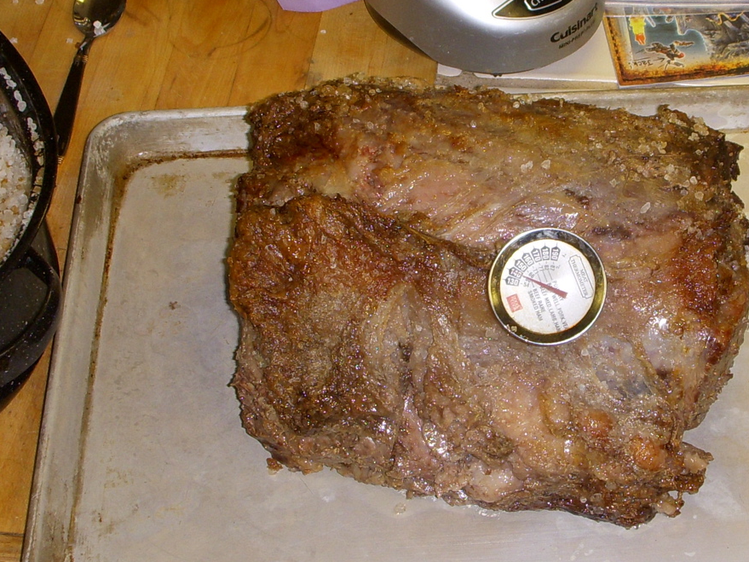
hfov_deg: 23.4
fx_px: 1796
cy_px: 269
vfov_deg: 17.8
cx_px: 526
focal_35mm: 83
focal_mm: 6.3
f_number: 3.3
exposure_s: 1/30
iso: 100
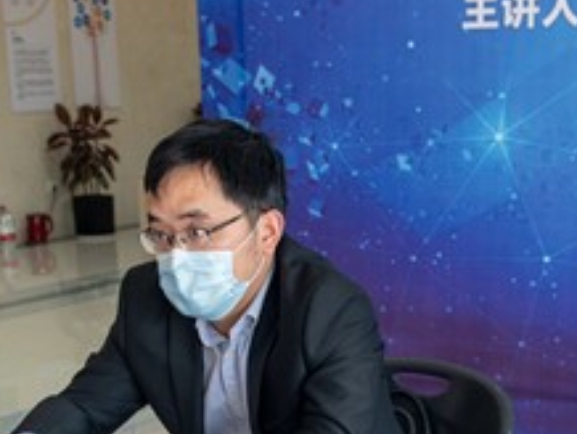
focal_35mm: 82
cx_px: 318
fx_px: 1368
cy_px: 505
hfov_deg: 23.8
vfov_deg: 17.3
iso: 640
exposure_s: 1/100
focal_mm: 31
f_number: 4.5
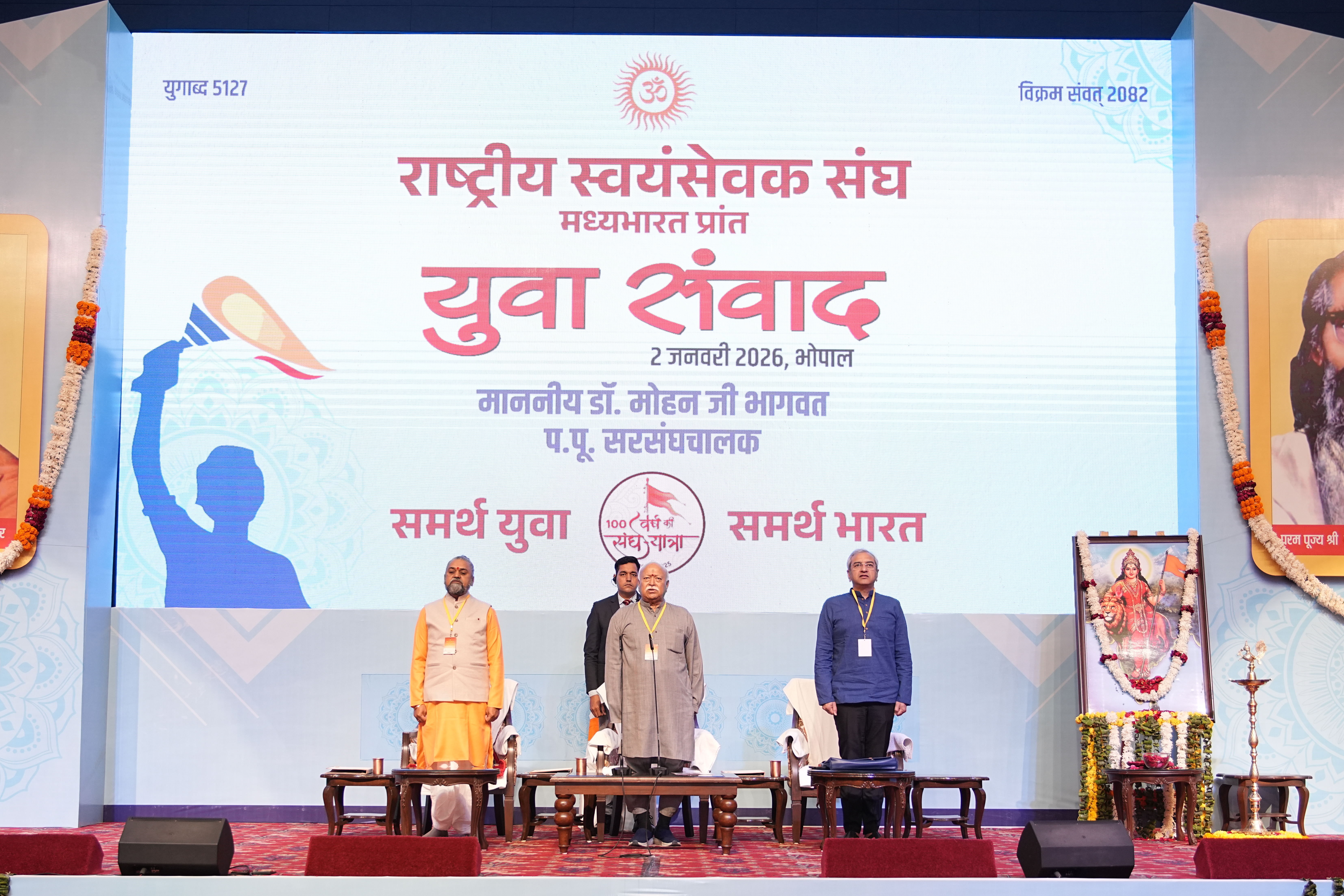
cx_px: 657
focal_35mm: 46
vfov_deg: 29.0
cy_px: 607
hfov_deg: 42.7
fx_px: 1717
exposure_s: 1/200
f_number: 2.8
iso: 640
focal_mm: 32
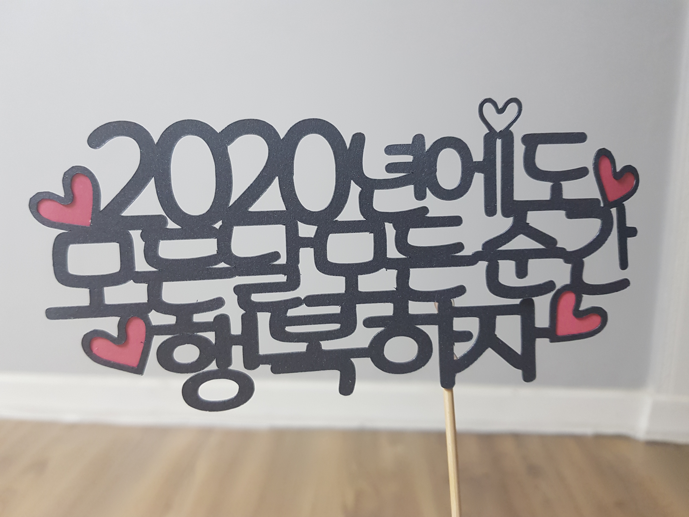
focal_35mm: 26
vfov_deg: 53.1
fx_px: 518
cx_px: 344
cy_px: 258
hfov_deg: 67.3
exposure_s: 1/30
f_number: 1.7
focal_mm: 4.2
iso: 200
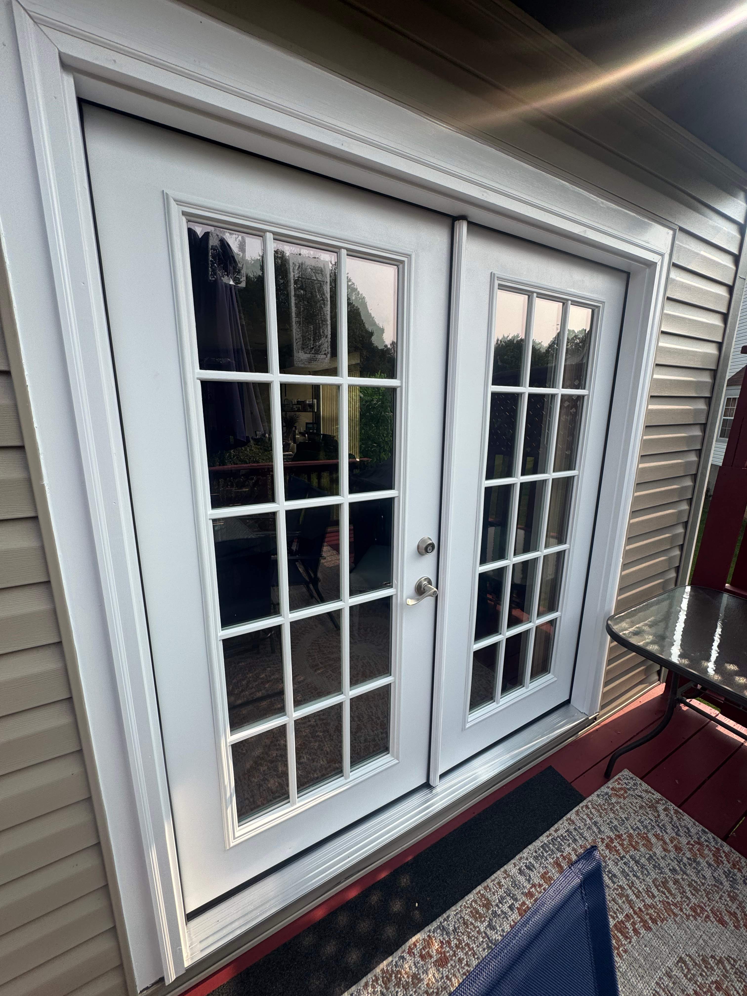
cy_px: 498
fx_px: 403
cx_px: 374
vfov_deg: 102.1
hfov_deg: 85.7
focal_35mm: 14
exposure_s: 1/600
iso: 40
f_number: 2.2
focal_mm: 2.22
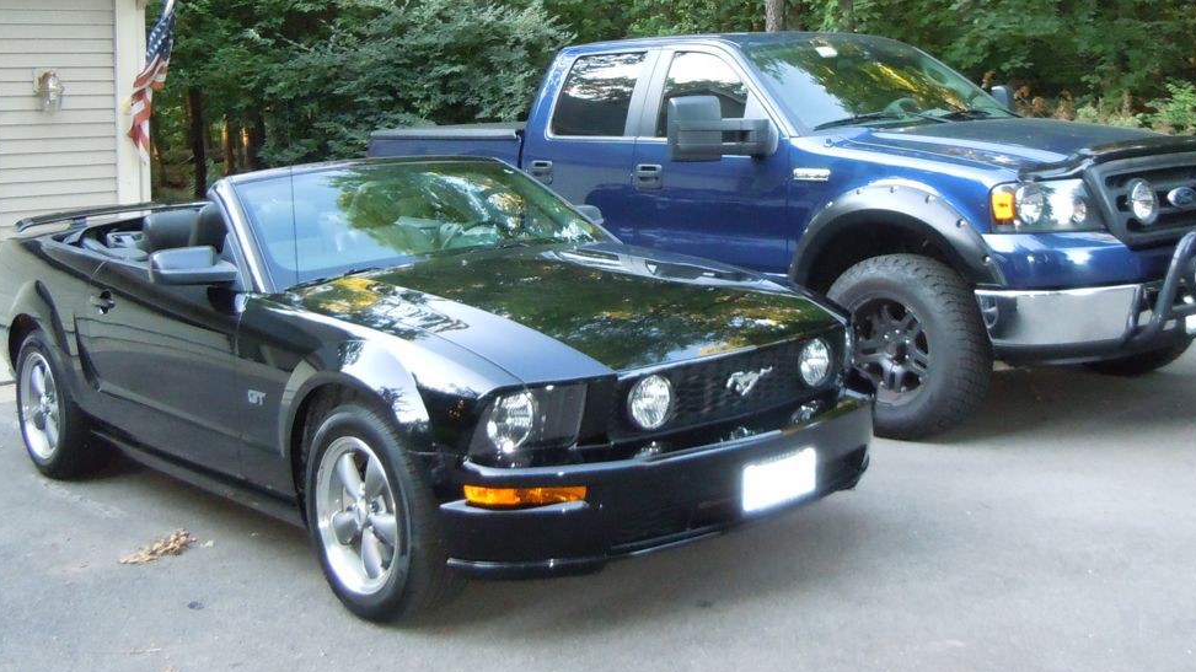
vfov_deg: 27.4
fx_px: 1363
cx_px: 701
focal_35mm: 43
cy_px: 195
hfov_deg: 47.2
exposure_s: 1/30
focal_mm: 5.4
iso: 640
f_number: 3.5
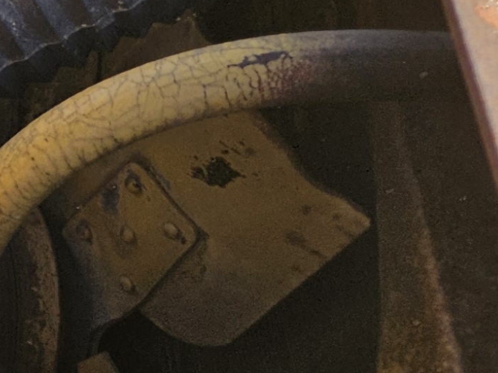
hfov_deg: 11.4
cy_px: 342
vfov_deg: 11.3
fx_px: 1870
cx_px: -830
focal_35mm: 130
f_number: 1.8
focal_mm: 5.4
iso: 25
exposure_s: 1/484
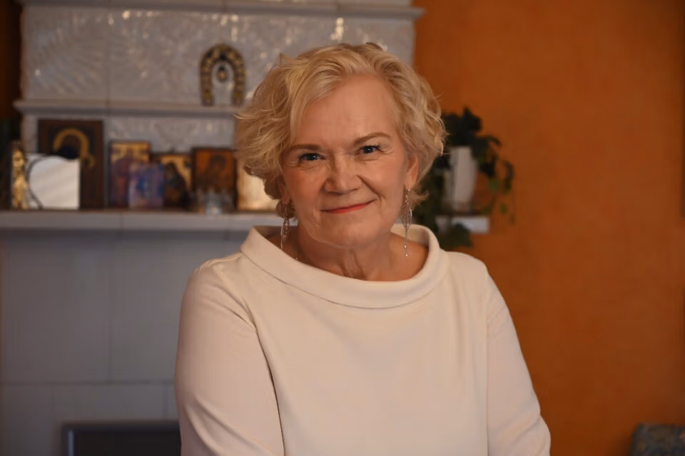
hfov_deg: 28.9
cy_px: 228
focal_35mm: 70
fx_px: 1331
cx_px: 342
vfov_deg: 19.4
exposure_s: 1/100
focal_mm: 70
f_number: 4
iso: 3200
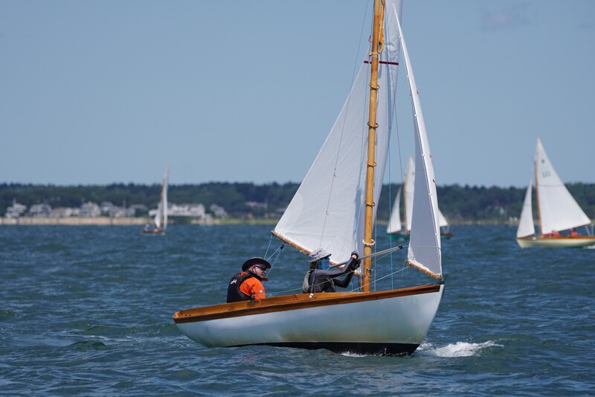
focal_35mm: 378
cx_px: 298
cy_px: 198
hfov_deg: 5.5
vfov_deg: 3.6
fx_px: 6246
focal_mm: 252
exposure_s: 1/1600
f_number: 5.6
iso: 160
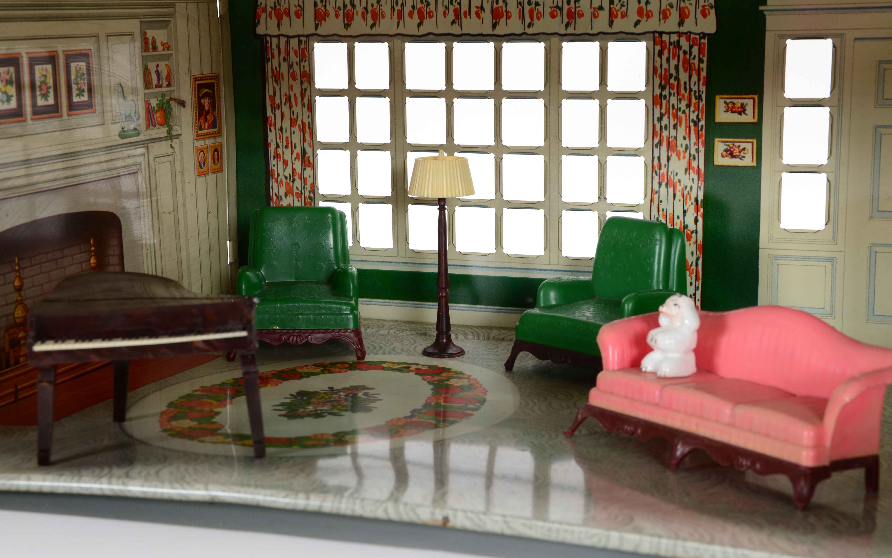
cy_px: 278
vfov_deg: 18.7
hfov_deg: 29.6
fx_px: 1690
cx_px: 446
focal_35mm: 70
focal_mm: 45
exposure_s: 1/160
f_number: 13
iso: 200
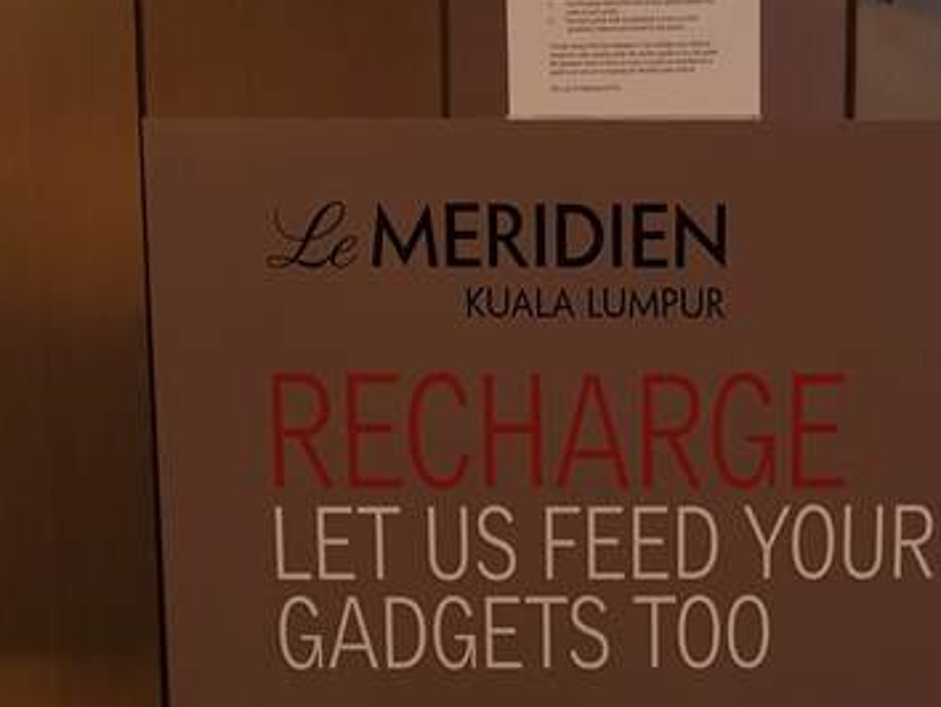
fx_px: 1659
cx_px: 657
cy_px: 880
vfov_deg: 22.0
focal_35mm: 61
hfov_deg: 31.3
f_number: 1.8
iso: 320
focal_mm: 3.95
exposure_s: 1/33.3
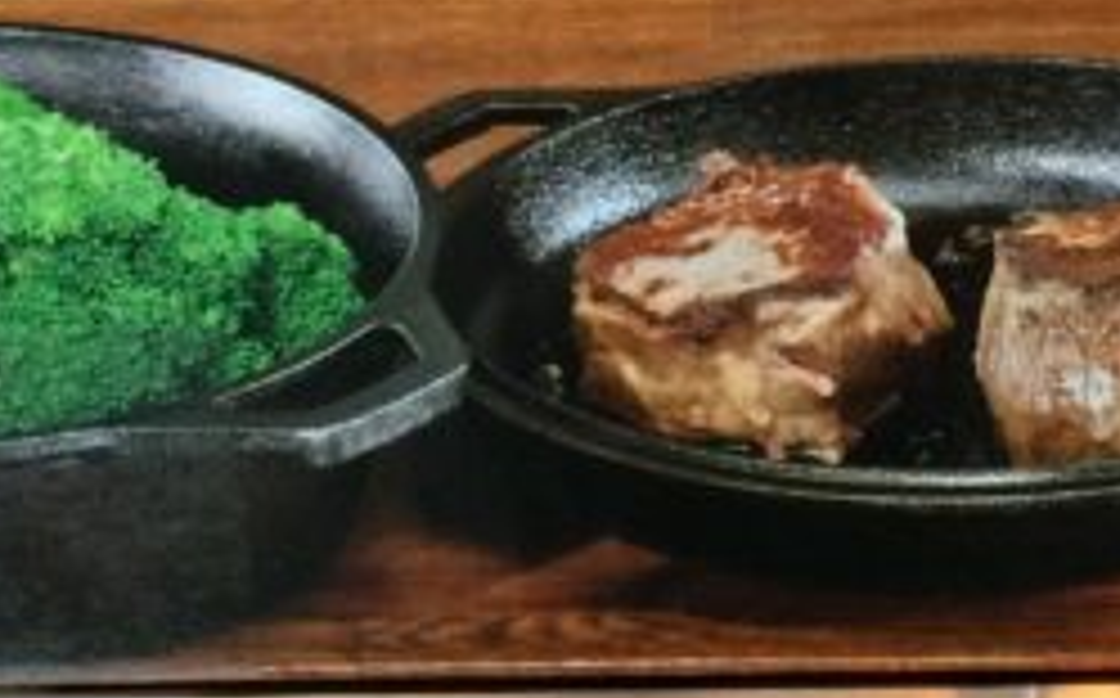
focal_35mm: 95
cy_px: -32
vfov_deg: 13.5
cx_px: 994
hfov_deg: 21.4
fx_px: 2896
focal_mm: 4.15
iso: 250
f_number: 2.2
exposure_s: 1/30
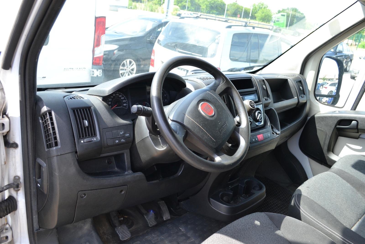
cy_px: 122
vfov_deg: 43.6
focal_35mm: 30
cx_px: 182
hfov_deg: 61.9
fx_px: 304
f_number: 5.6
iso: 250
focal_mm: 20
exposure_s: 1/125
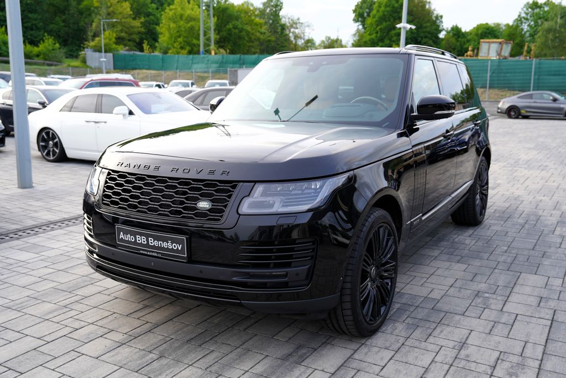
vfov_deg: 38.9
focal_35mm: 34
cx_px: 283
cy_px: 189
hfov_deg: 55.8
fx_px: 535
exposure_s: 1/80
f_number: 4
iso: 100
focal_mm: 34
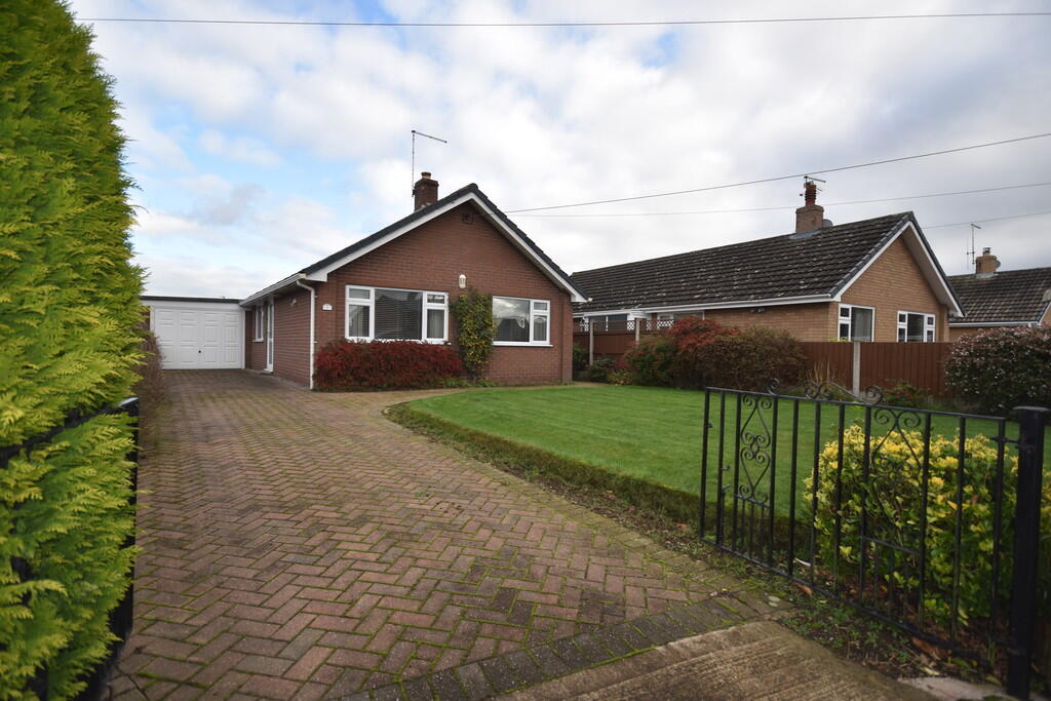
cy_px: 350
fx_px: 526
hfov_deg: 90.0
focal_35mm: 18
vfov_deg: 67.4
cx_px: 526
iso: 100
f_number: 5.6
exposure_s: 1/200
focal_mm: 12
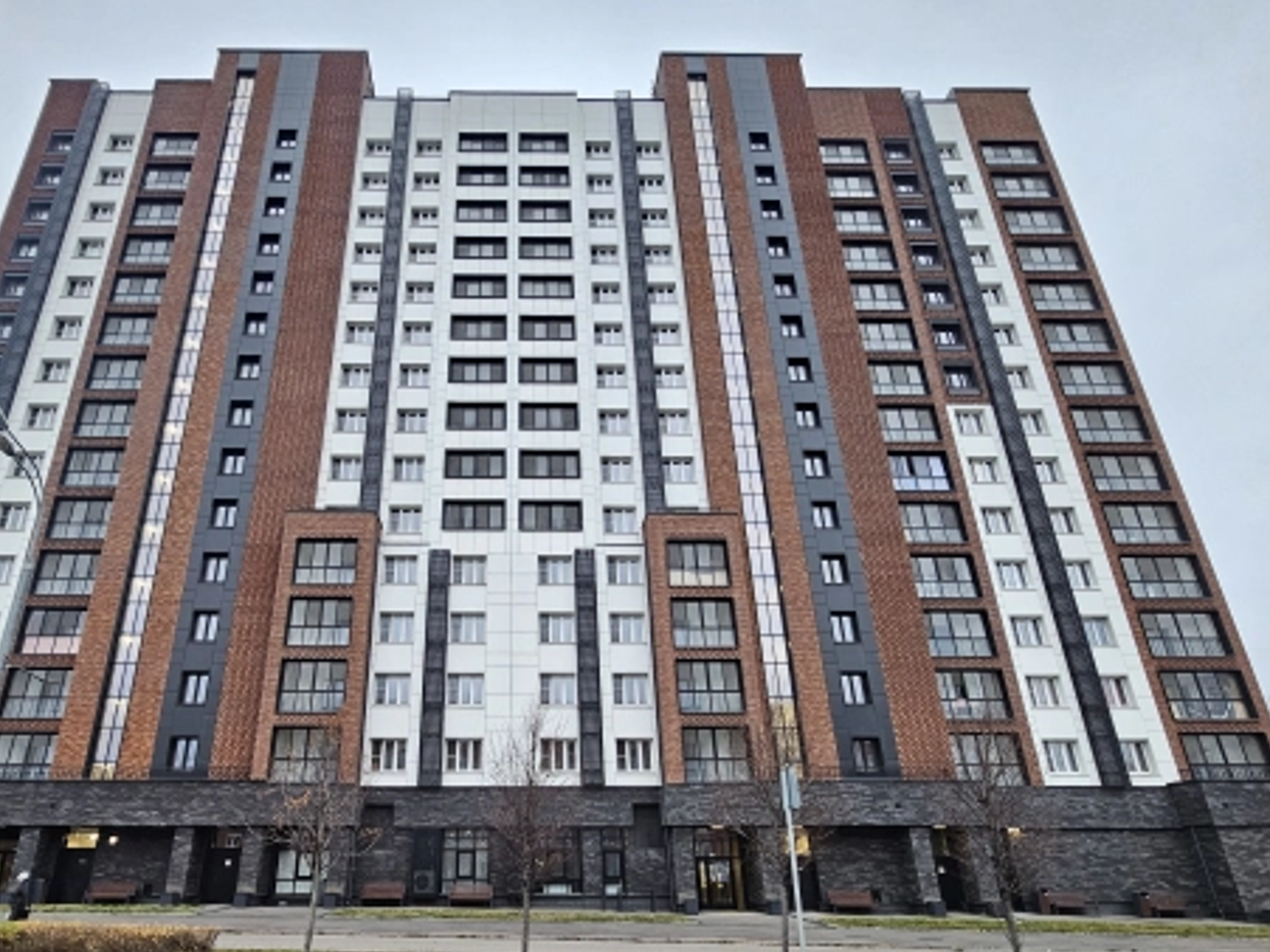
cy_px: 589
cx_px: 518
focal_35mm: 18
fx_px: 660
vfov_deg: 70.5
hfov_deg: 86.8
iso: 125
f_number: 2.2
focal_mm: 2.2
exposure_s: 1/50
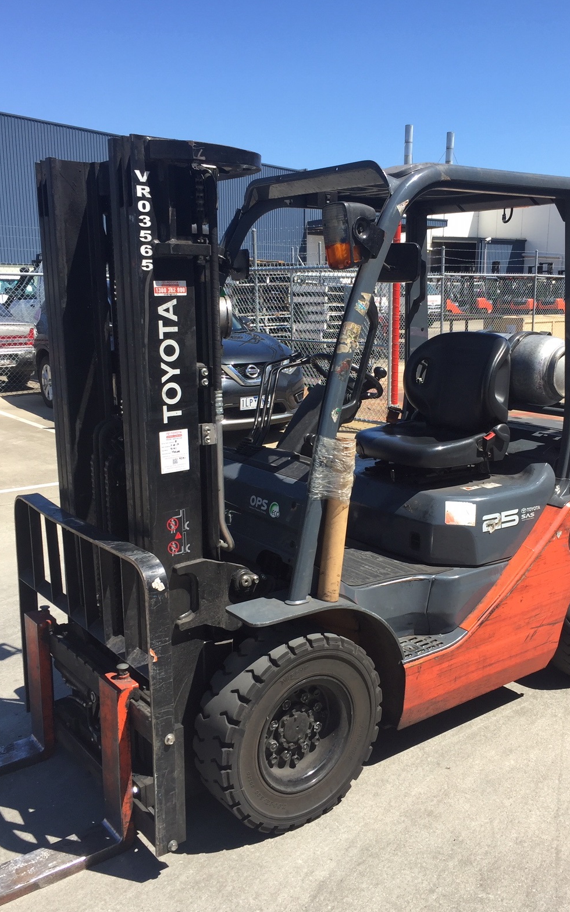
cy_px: 469
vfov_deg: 59.6
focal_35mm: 32
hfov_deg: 39.4
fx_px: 795
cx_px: 322
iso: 32
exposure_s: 1/1130
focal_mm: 4.15
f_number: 2.2
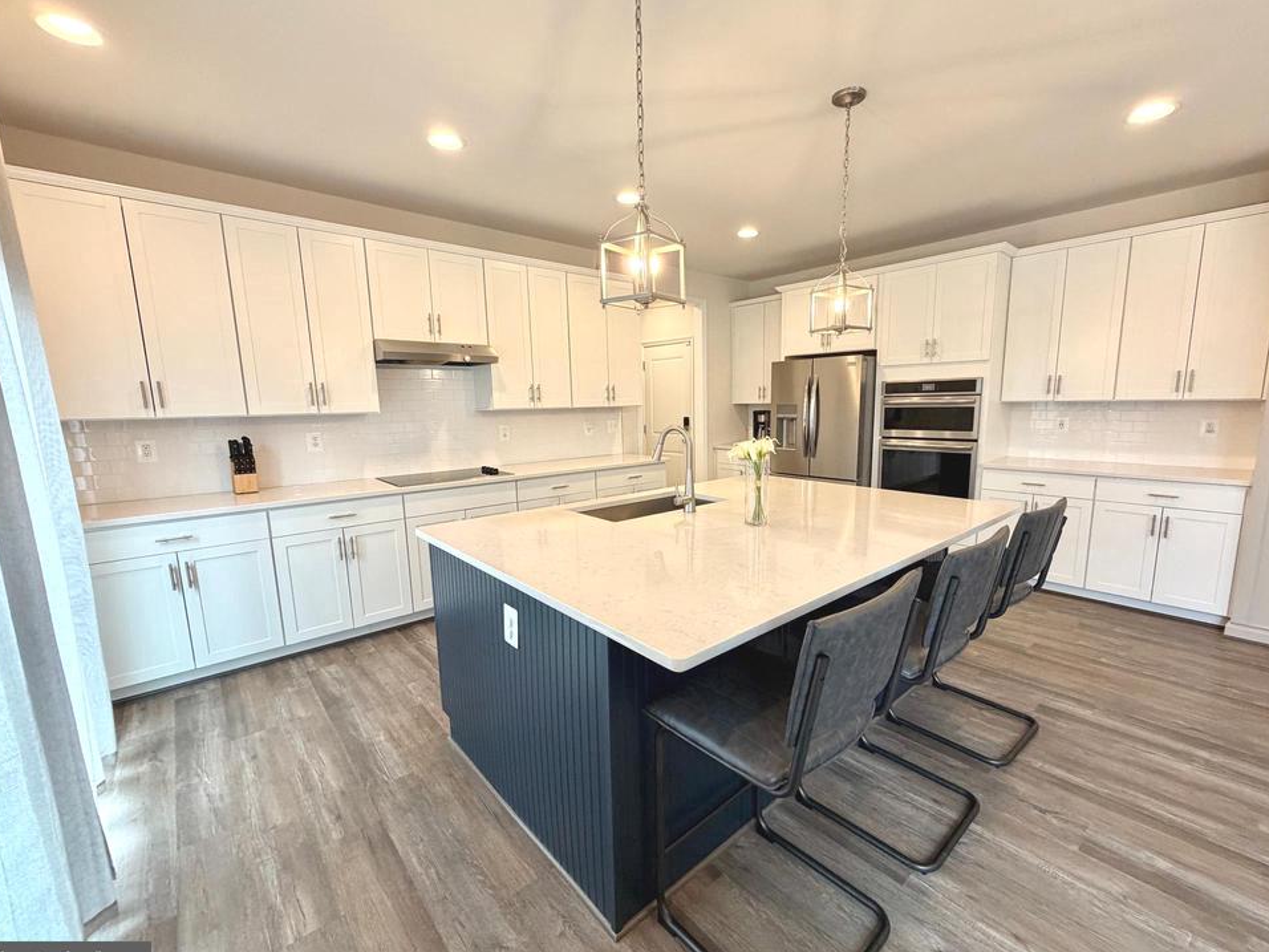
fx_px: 550
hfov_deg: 98.1
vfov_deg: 81.7
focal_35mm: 15
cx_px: 665
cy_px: 486
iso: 320
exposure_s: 1/120
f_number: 2.2
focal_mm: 2.22
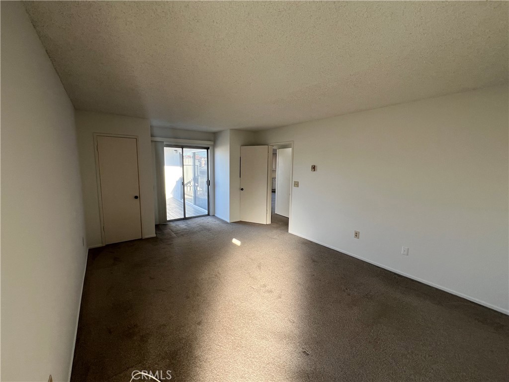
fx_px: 191
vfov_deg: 89.9
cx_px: 254
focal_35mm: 13
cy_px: 191
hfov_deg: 106.2
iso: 50
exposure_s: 1/99
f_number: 1.8
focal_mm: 1.57
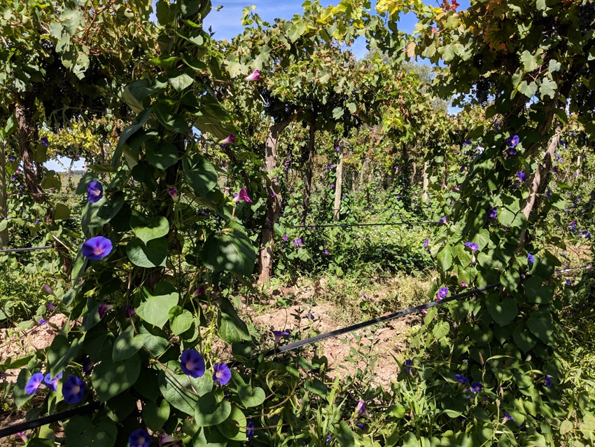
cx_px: 298
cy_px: 224
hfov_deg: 65.3
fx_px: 464
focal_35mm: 27
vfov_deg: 51.4
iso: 50
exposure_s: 1/2128
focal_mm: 4.44
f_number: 1.8
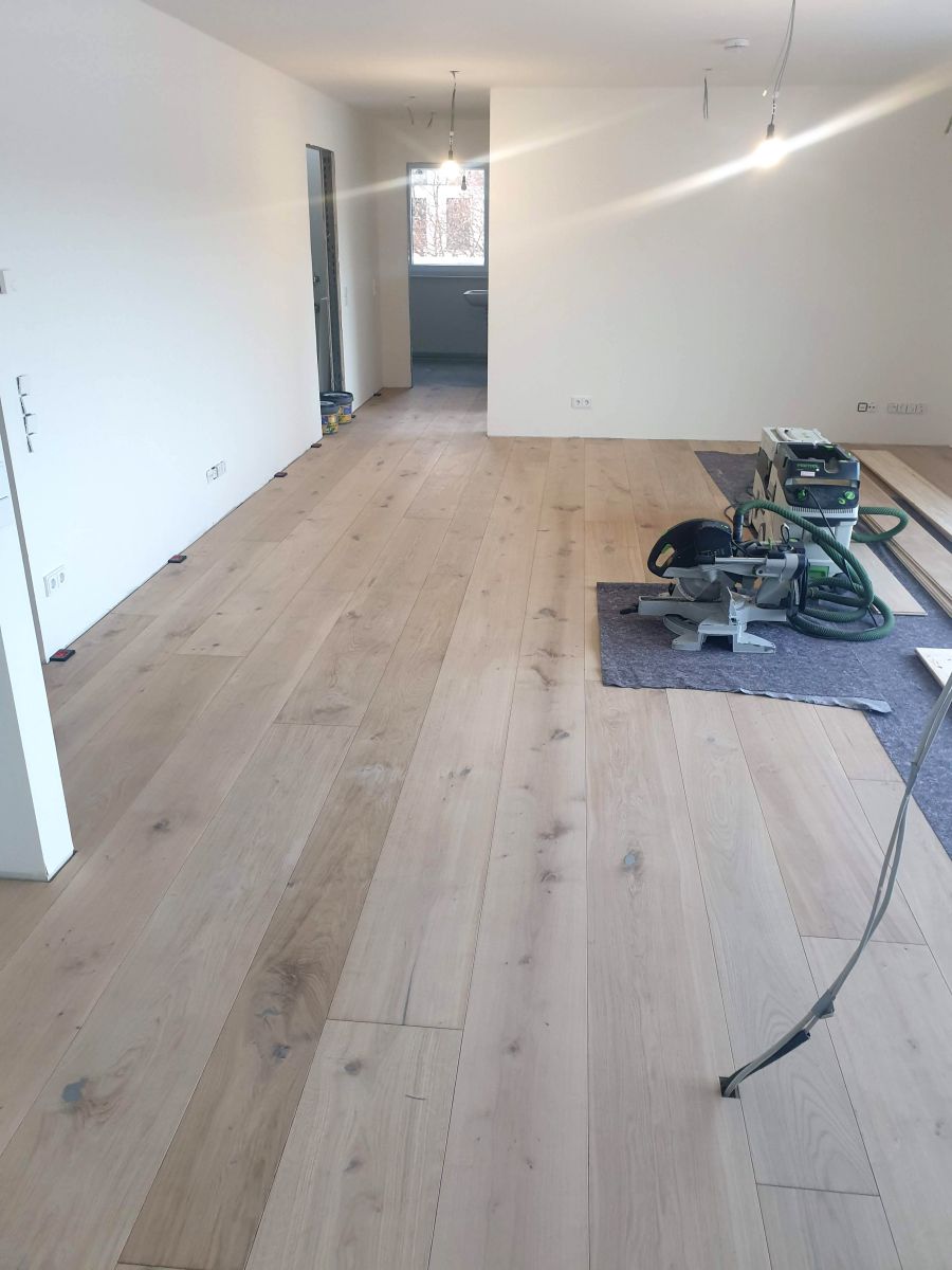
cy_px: 635
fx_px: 953
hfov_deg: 53.1
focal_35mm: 26
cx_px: 476
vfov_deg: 67.3
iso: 200
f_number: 2.4
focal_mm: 4.3
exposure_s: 1/50
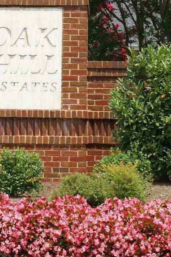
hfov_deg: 8.2
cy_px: 7
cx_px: 31
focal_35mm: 167
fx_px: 1191
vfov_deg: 12.2
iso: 100
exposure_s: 1/320
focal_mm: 45
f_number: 6.3
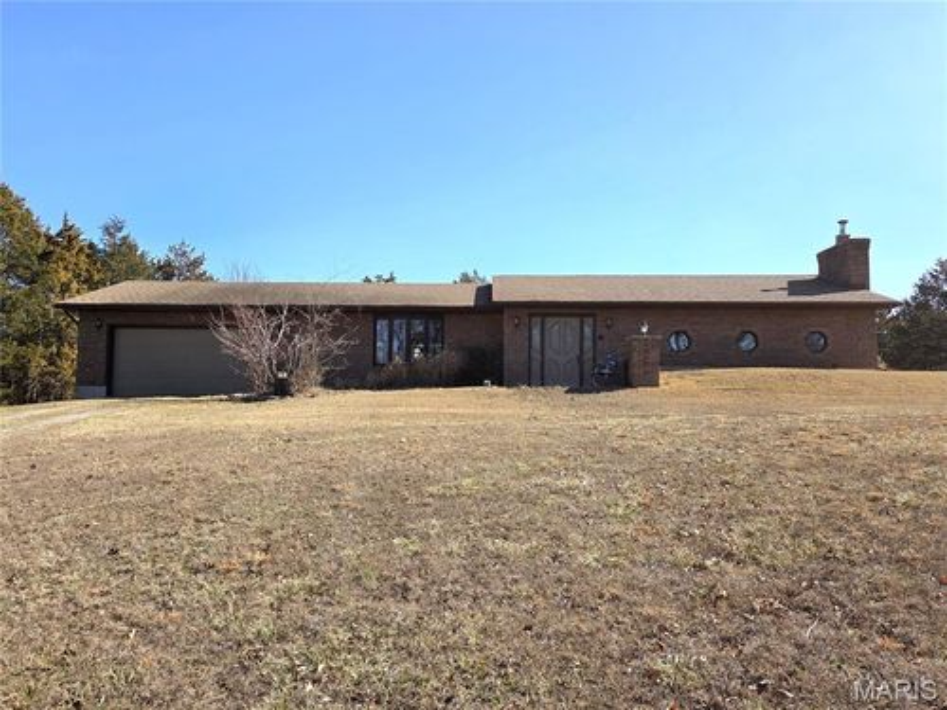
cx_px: 474
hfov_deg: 67.3
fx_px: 711
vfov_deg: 53.1
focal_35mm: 26
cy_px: 355
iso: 80
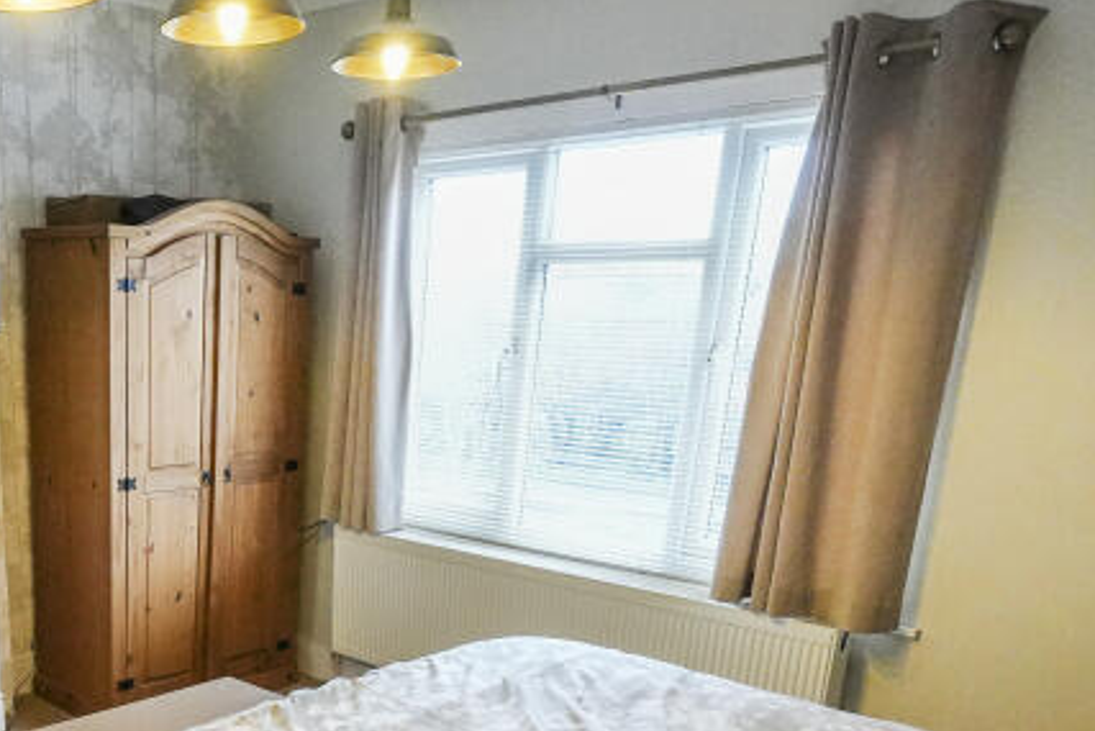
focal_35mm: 36
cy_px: 663
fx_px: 1095
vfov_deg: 34.7
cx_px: 215
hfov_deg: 49.9
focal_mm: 10
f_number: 4
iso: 3200
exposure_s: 1/160
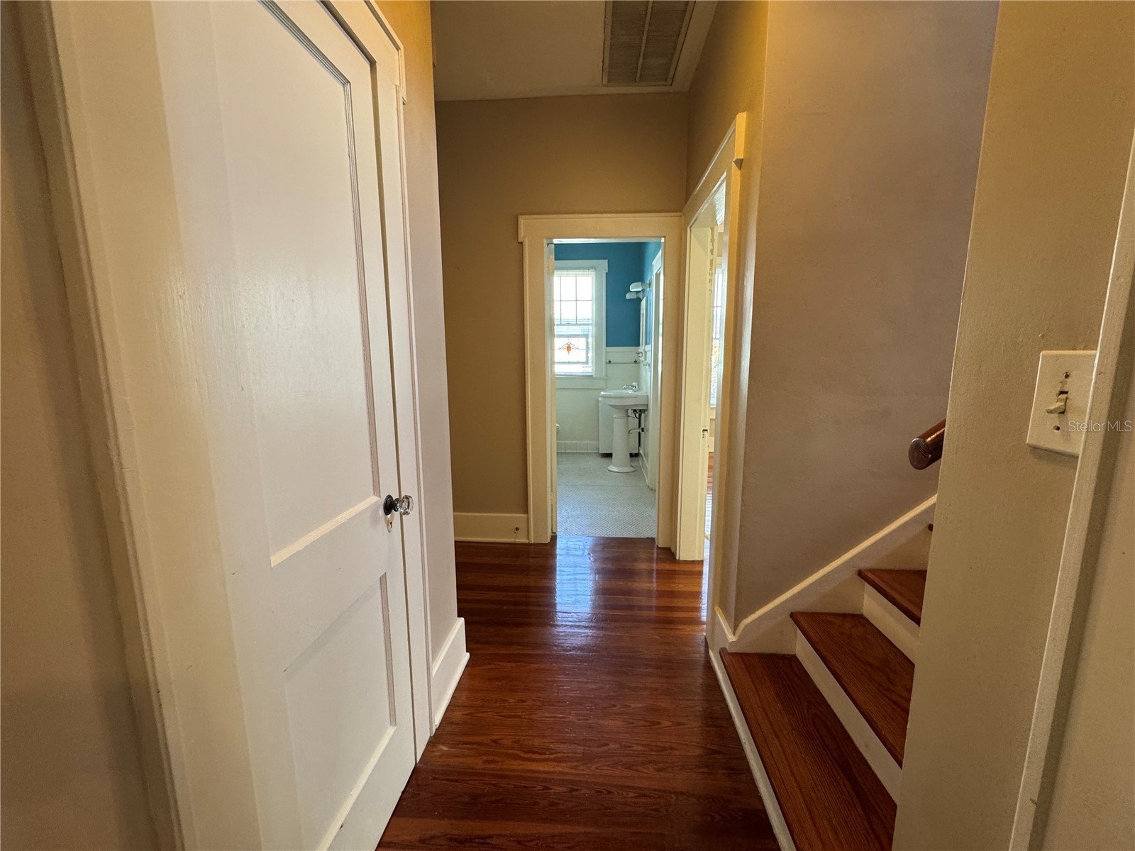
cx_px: 568
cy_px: 426
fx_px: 459
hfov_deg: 102.1
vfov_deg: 85.7
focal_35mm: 14
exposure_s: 1/60
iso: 200
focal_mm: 2.22
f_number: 2.2
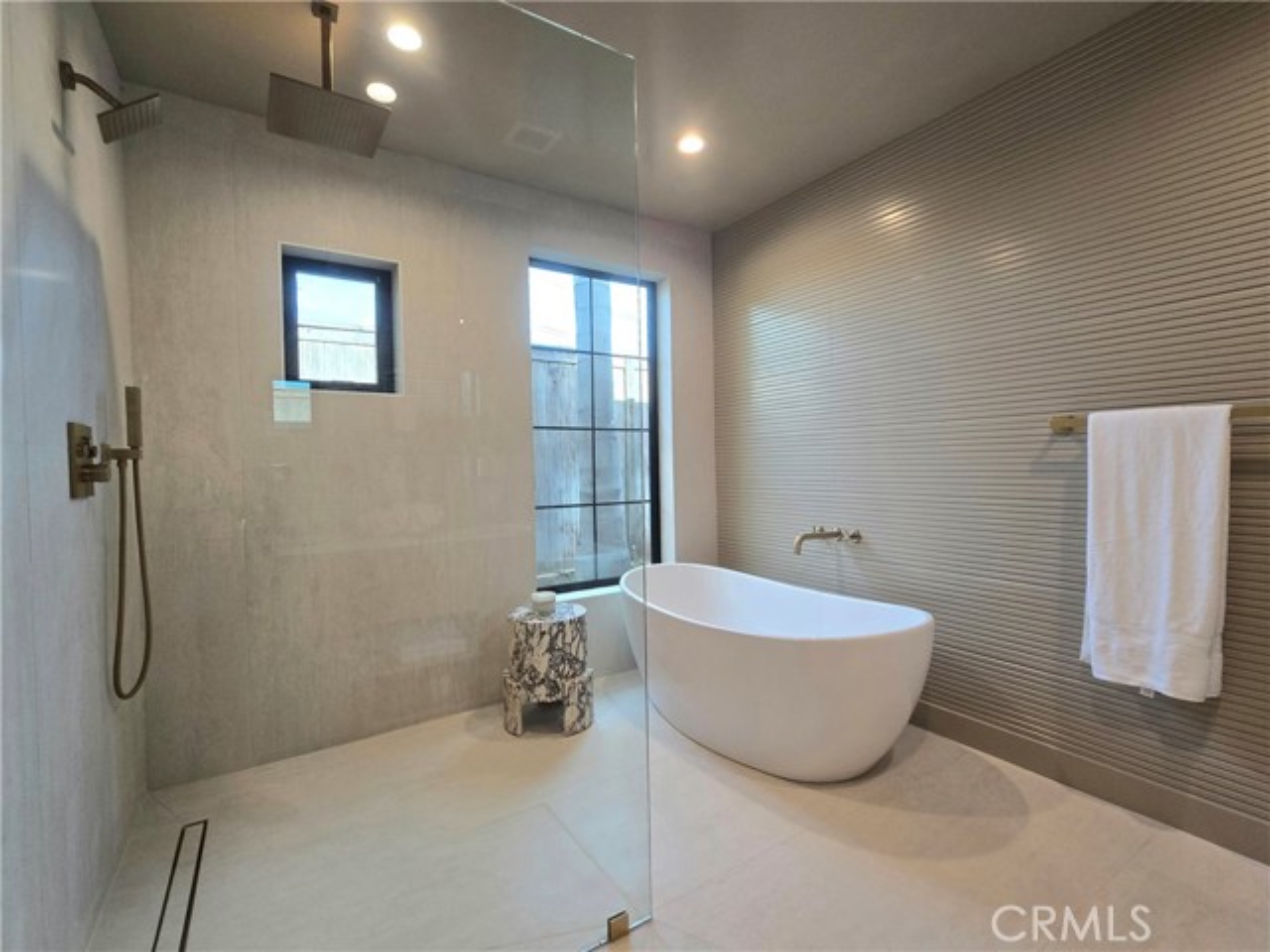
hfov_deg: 106.2
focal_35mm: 13
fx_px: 477
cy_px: 476
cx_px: 635
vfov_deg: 89.9
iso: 80
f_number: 2.2
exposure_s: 1/60.2
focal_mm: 2.2
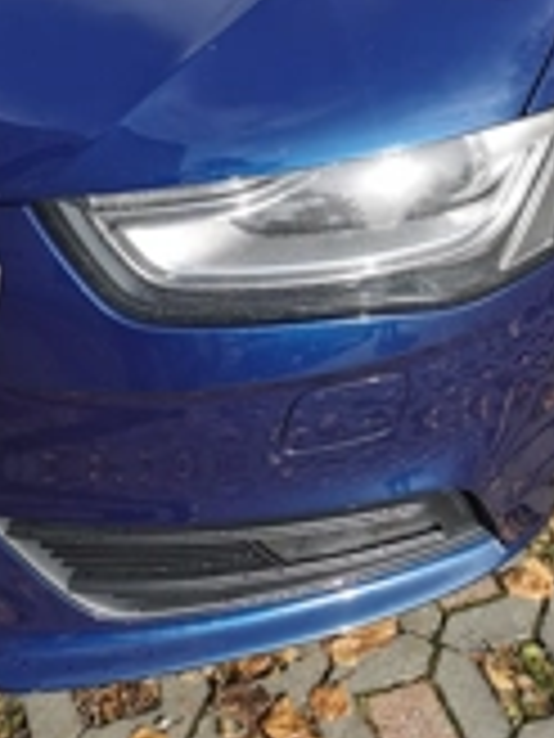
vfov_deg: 27.0
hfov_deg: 22.2
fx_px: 1408
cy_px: -76
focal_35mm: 66
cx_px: 248
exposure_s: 1/1229
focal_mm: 5.56
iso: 50
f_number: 1.6
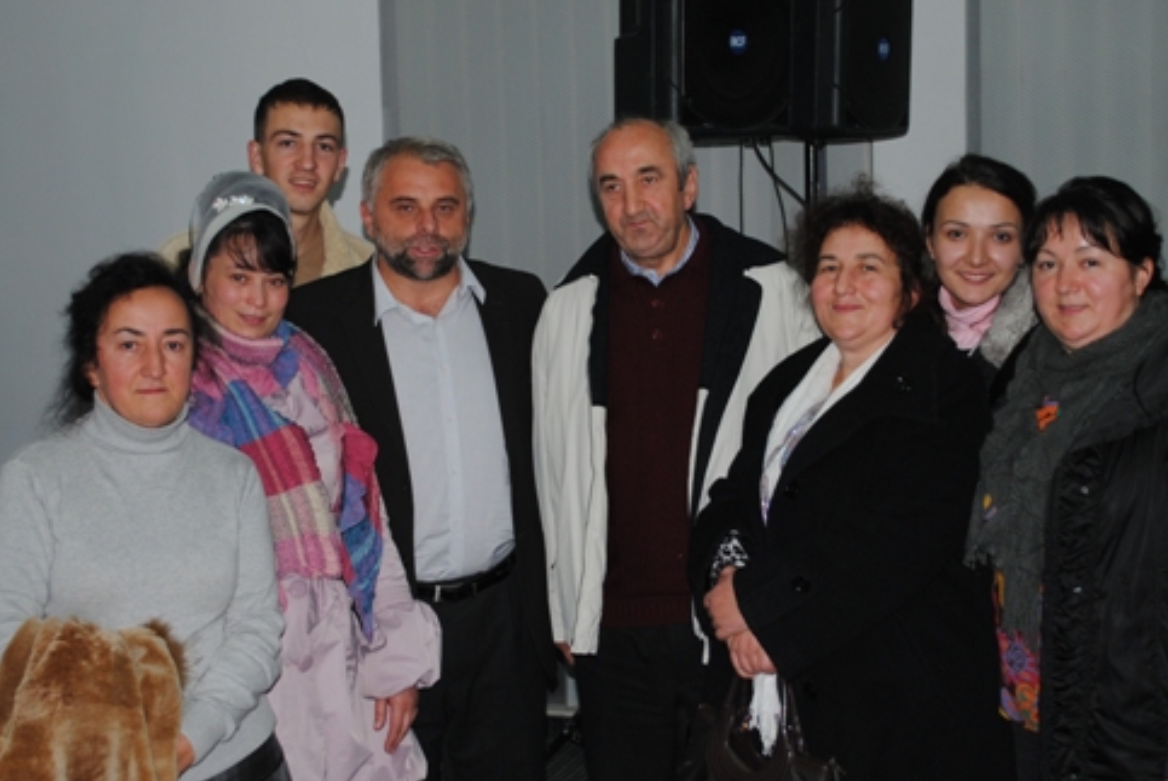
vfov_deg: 23.5
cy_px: 440
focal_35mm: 58
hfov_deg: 34.6
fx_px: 1872
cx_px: 602
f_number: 4.5
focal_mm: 29
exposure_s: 1/60
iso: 200
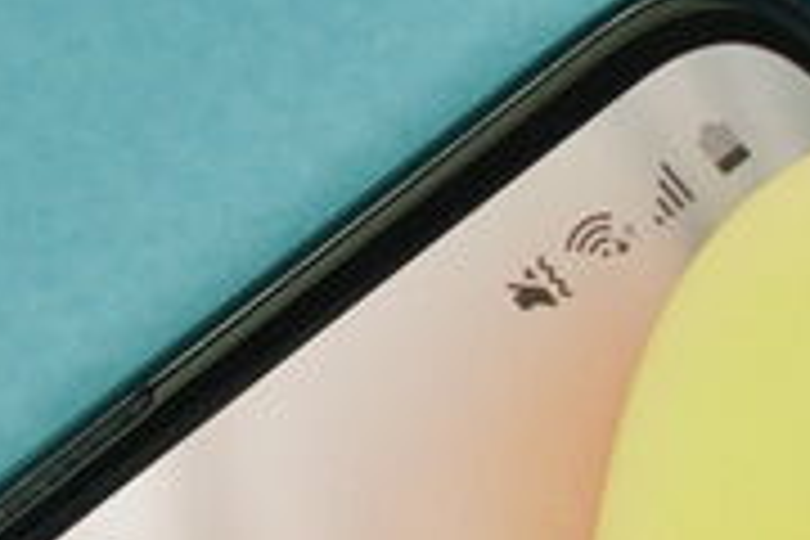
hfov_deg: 6.5
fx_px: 7132
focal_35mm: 317
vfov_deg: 4.3
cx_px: 387
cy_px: 796
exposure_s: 1/160
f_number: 7.1
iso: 1000
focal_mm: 69
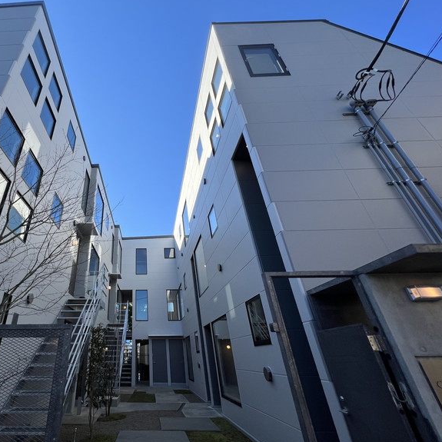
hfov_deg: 83.7
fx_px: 231
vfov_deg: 87.4
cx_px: 139
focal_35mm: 16
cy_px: 214
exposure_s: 1/1233
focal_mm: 1.57
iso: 32
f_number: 1.8
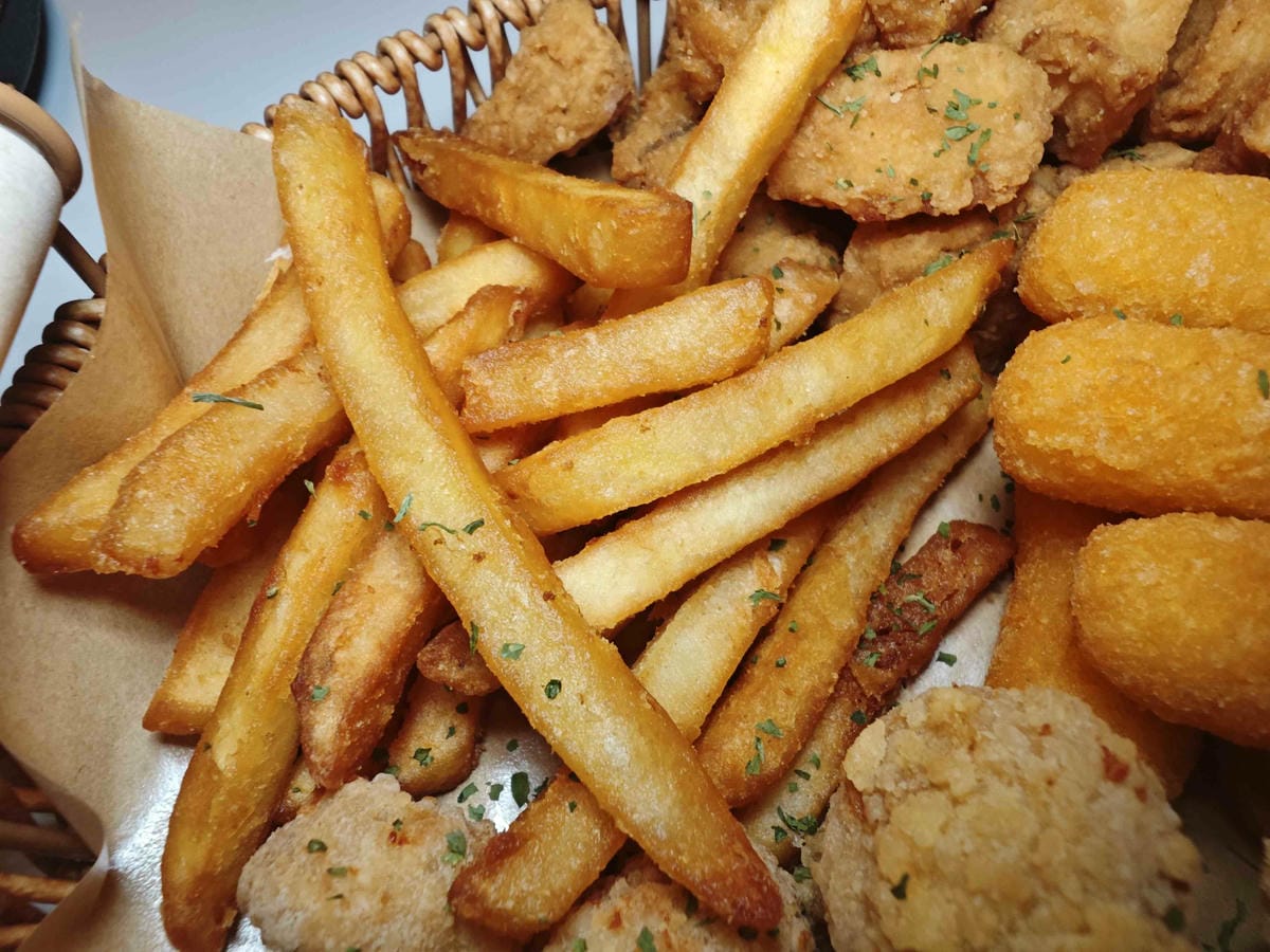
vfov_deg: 58.9
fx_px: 844
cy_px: 476
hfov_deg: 73.9
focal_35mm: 23
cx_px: 635
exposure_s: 1/60
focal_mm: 2.03
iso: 100
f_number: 1.8
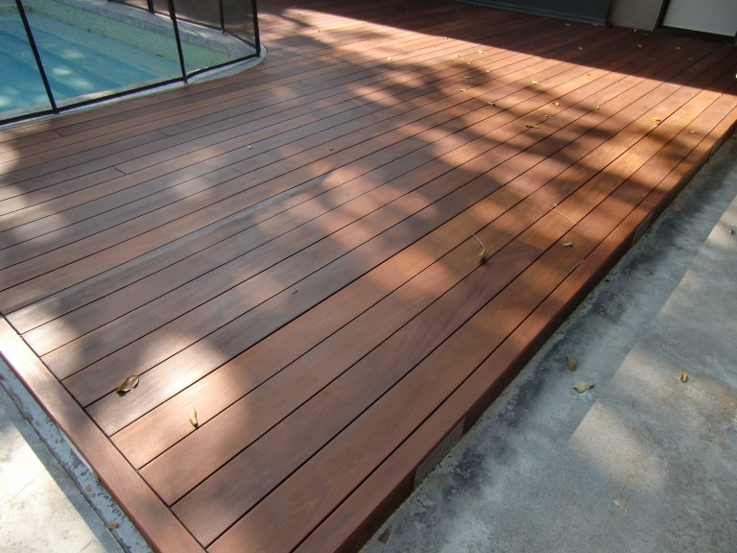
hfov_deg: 71.6
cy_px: 276
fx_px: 511
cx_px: 368
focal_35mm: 24
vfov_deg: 56.8
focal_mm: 4.3
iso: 64
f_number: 3.2
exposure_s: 1/200
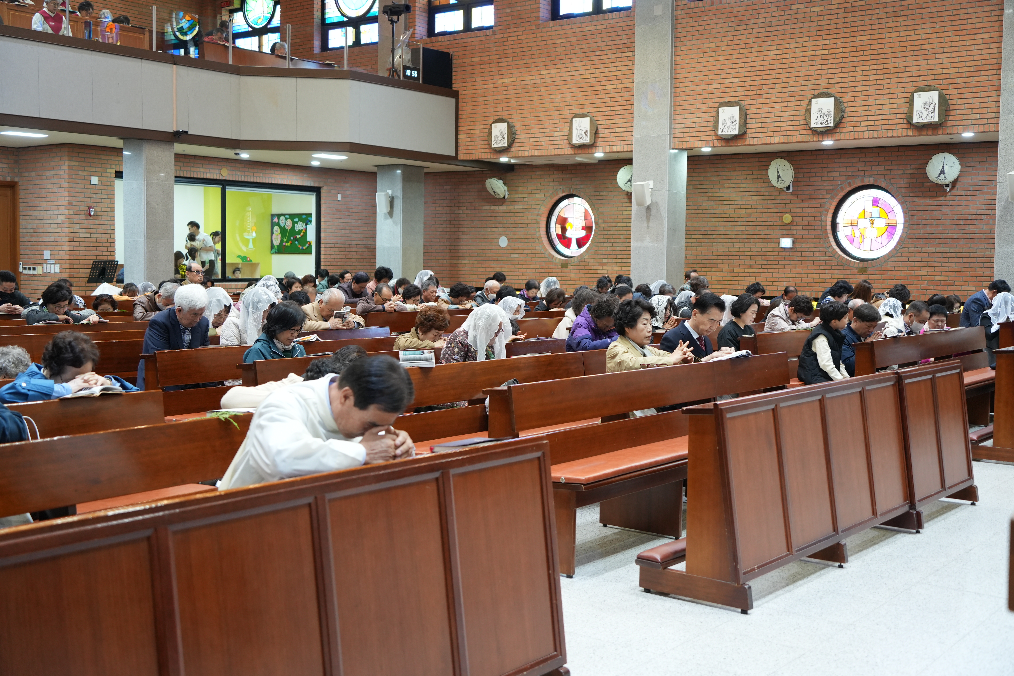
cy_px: 338
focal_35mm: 40
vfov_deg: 33.4
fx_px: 1127
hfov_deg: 48.5
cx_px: 507
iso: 1250
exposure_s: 1/60
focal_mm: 40
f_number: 4
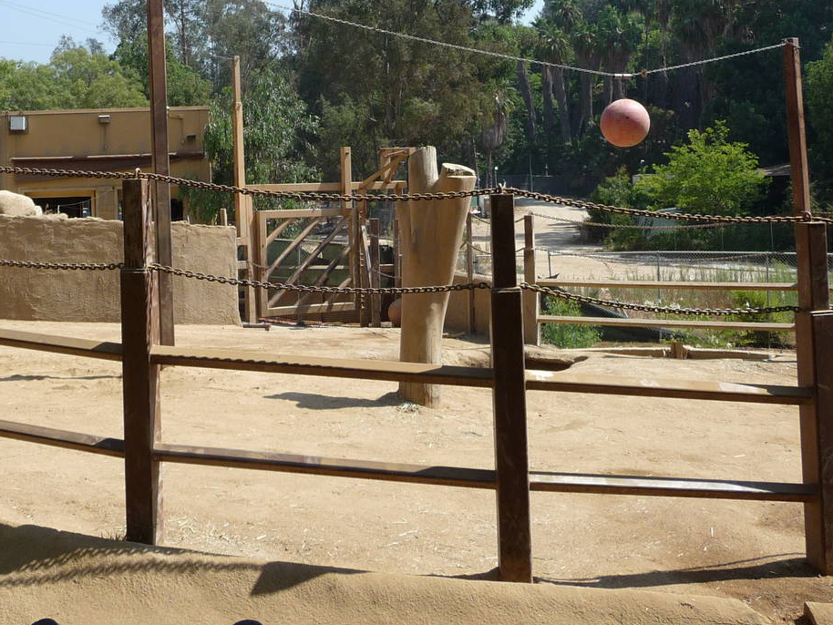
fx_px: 1179
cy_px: 128
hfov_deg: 38.4
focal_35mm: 49
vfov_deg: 29.0
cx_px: 273
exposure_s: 1/800
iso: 100
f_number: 3.3
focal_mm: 4.7
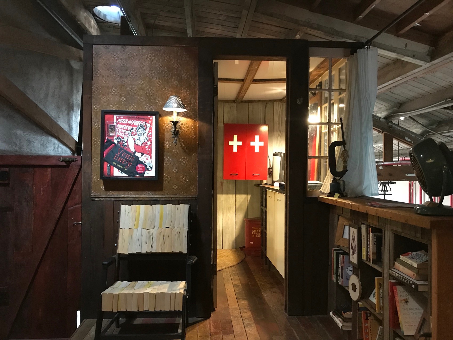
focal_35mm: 28
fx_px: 366
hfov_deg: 63.4
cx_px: 226
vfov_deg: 49.7
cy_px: 170
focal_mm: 3.99
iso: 100
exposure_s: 1/5
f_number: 1.8
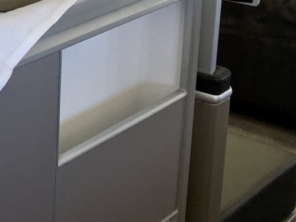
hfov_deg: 21.9
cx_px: -111
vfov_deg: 17.1
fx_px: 667
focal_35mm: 78
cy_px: -109
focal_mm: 4.25
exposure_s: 1/111
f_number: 1.8
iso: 100
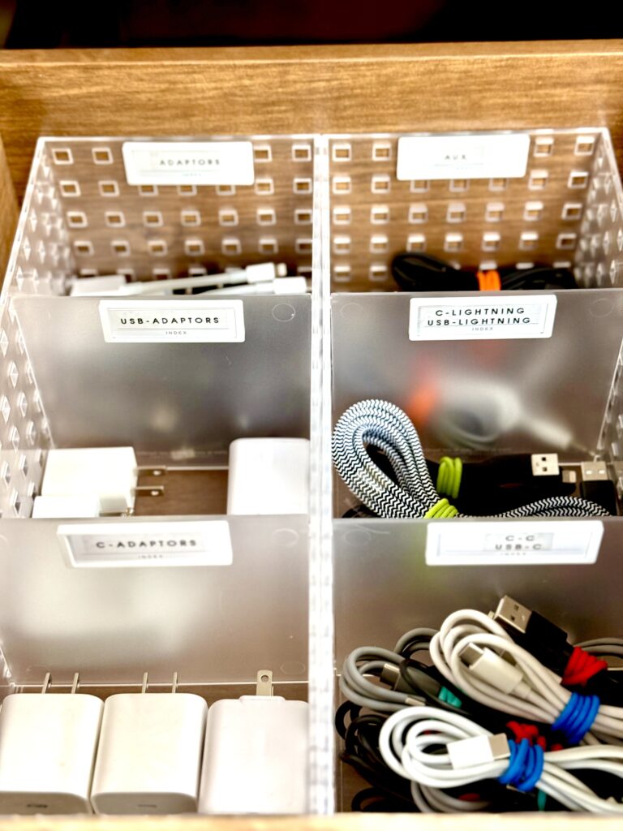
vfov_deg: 39.7
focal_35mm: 48
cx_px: 312
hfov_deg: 30.3
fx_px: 1152
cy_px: 416
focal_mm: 6.76
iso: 160
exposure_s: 1/60
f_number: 1.78
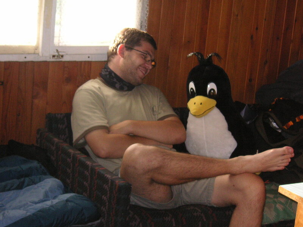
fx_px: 805
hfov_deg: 21.3
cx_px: 152
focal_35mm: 92
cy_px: 114
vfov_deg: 16.1
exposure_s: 1/90
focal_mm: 15.2
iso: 160
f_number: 4.8
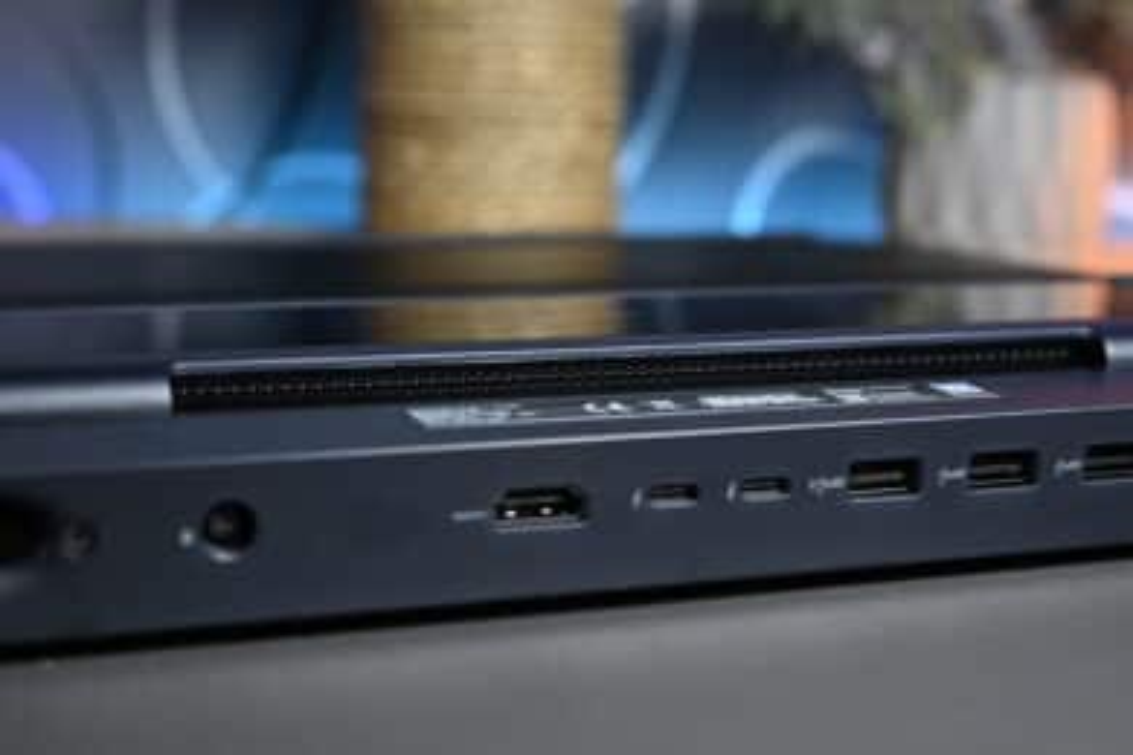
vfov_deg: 22.3
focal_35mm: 61
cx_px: 566
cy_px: 378
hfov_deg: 32.9
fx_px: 1920
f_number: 7.1
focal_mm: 61
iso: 1800
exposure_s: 1/60
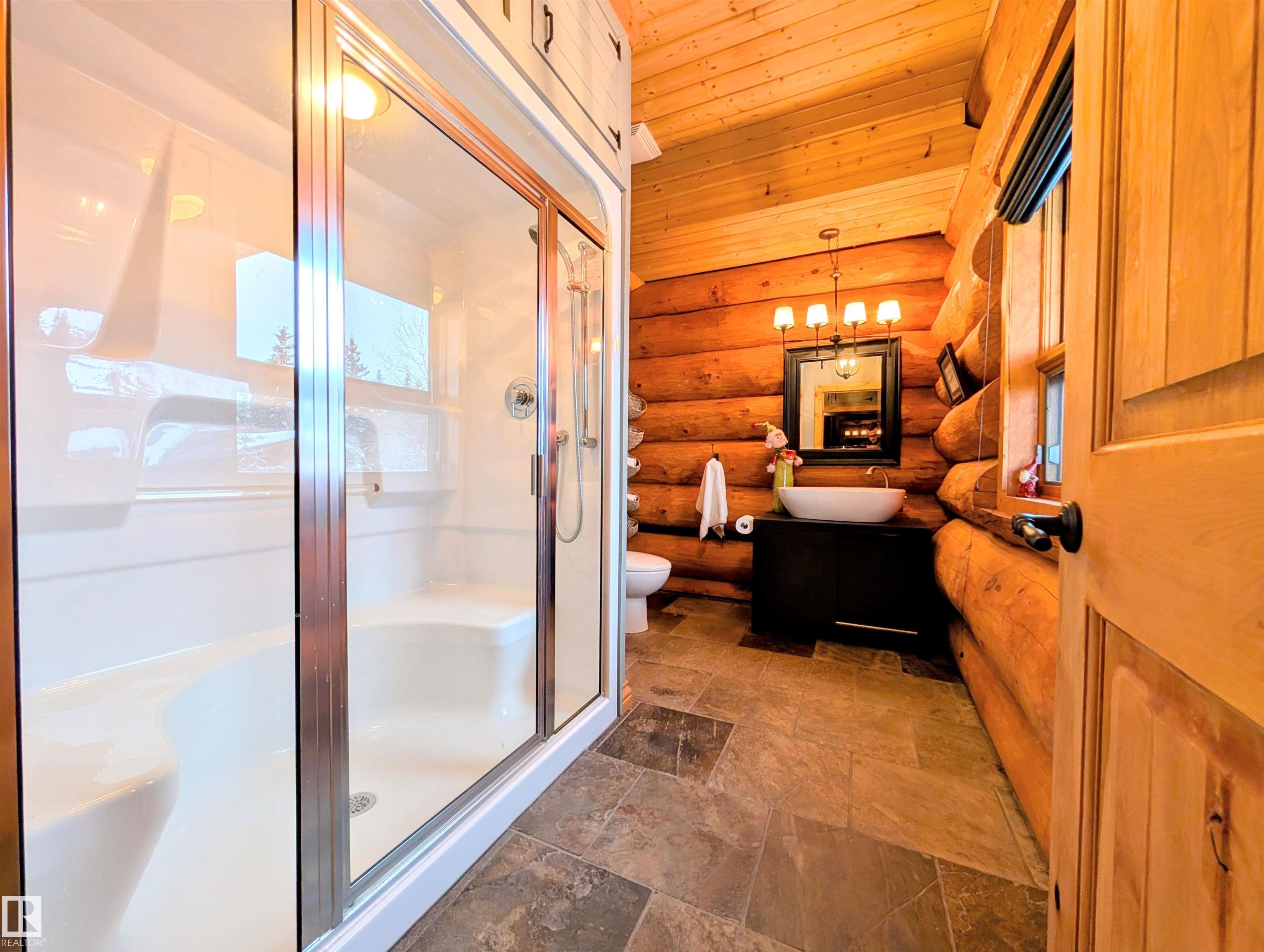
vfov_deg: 94.6
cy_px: 476
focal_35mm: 12
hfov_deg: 110.5
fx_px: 439
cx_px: 632
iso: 67
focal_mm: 2.02
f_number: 1.7
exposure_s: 1/60
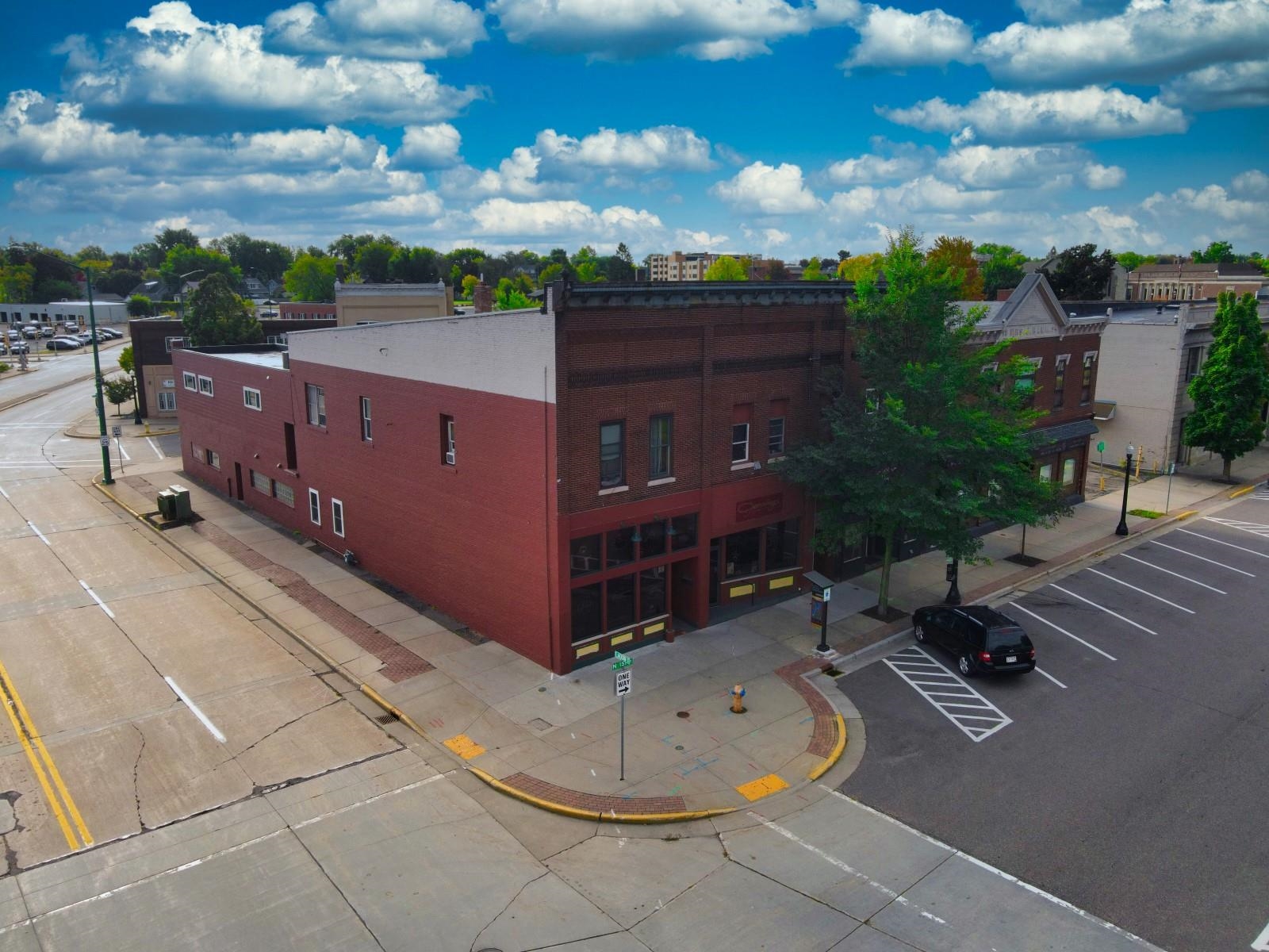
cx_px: 634
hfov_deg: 71.6
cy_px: 476
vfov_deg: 56.8
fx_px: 880
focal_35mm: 24
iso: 100
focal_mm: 4.5
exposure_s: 1/320
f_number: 2.8
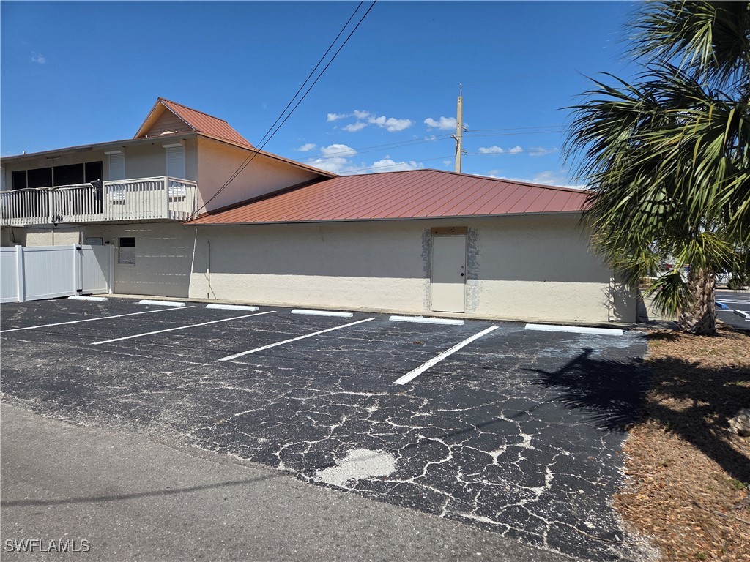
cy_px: 281
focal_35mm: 23
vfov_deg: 58.9
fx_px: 498
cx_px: 375
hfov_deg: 73.9
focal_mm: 5.4
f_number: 1.8
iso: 80
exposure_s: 1/6839
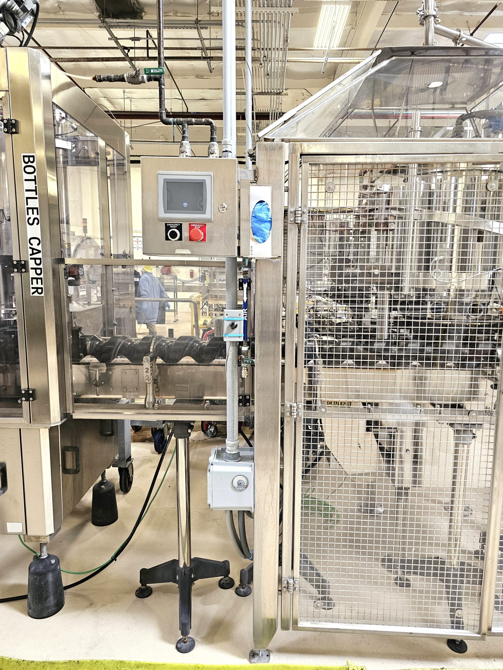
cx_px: 252
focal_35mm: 23
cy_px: 335
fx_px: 446
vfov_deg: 73.9
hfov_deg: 58.9
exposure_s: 1/120
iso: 320
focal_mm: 6.3
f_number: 1.7
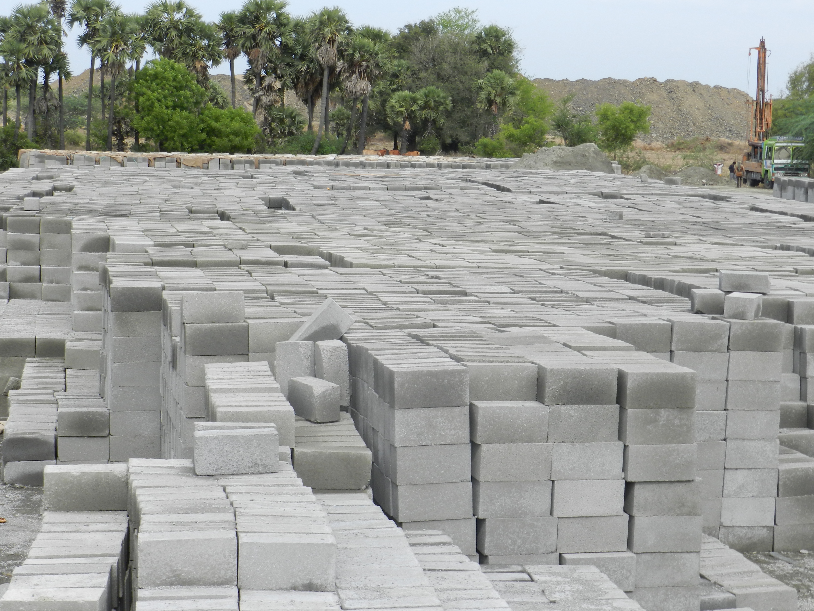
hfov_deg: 28.6
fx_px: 1599
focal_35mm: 68
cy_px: 306
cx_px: 407
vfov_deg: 21.6
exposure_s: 1/500
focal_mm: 12.1
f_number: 4.7
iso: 160
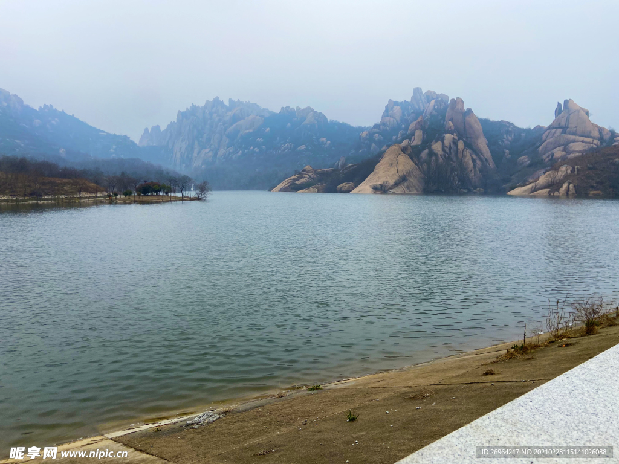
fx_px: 465
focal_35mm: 26
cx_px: 310
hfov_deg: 67.3
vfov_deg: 53.1
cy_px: 232
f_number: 1.8
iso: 32
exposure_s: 1/1701
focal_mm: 4.25
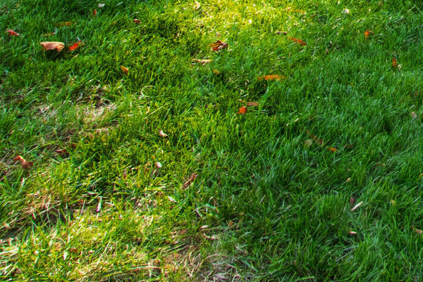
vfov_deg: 16.7
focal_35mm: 64
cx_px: 678
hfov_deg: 23.3
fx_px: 752
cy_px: -262
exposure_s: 1/50
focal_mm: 10
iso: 250
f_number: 8
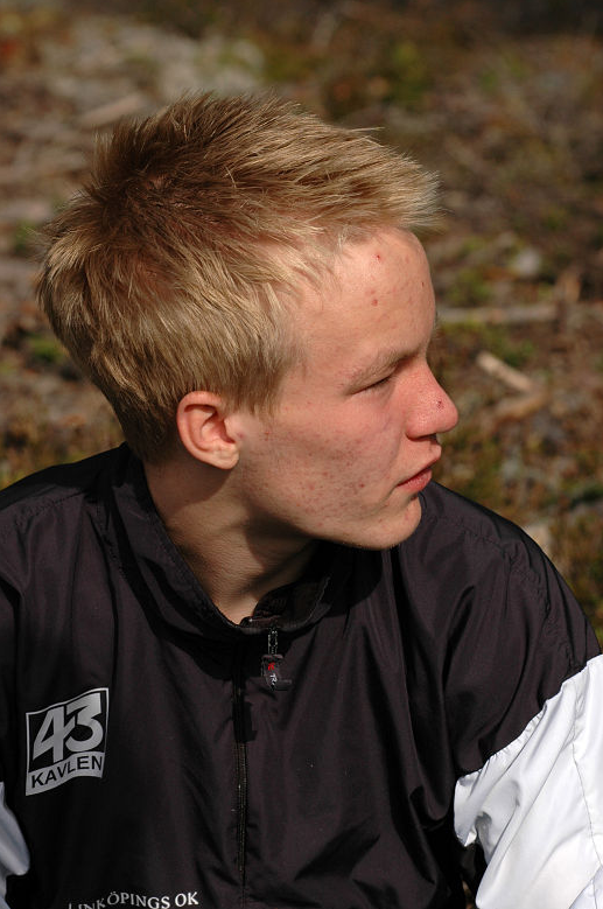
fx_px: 5822
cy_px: 460
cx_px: 307
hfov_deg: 5.9
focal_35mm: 231
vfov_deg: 8.9
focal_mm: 150
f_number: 7.1
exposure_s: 1/500
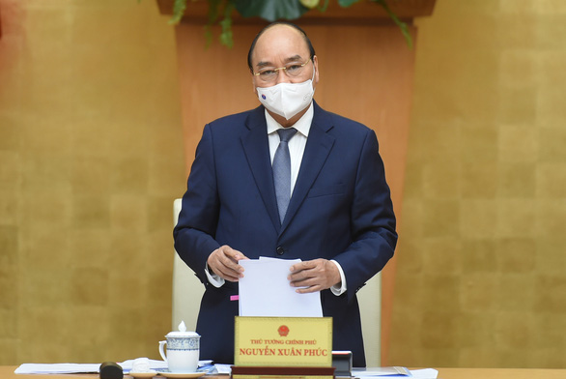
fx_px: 3148
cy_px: 190
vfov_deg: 6.9
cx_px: 283
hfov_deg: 10.3
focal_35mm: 200
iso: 1250
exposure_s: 1/320
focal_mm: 200
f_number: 2.8
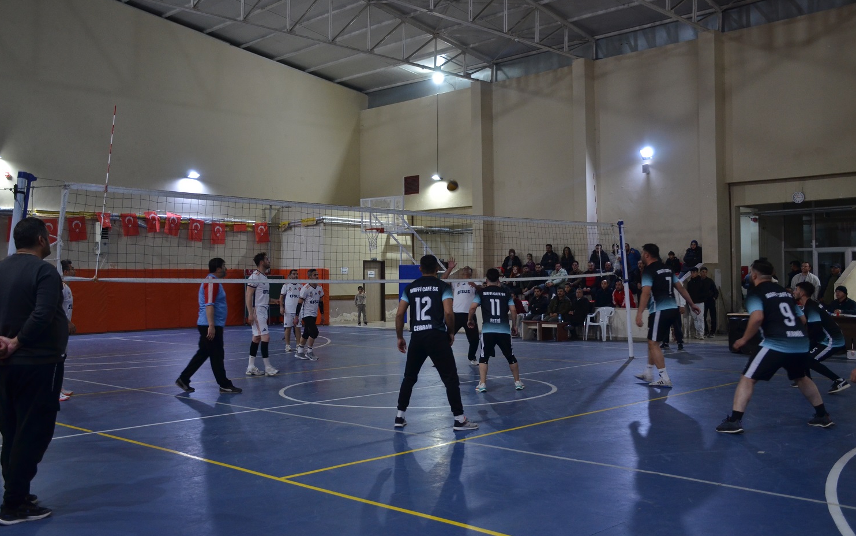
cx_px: 425
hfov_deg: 52.7
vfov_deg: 34.4
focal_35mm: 37
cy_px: 257
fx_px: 863
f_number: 4
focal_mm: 24
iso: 720
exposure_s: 1/60
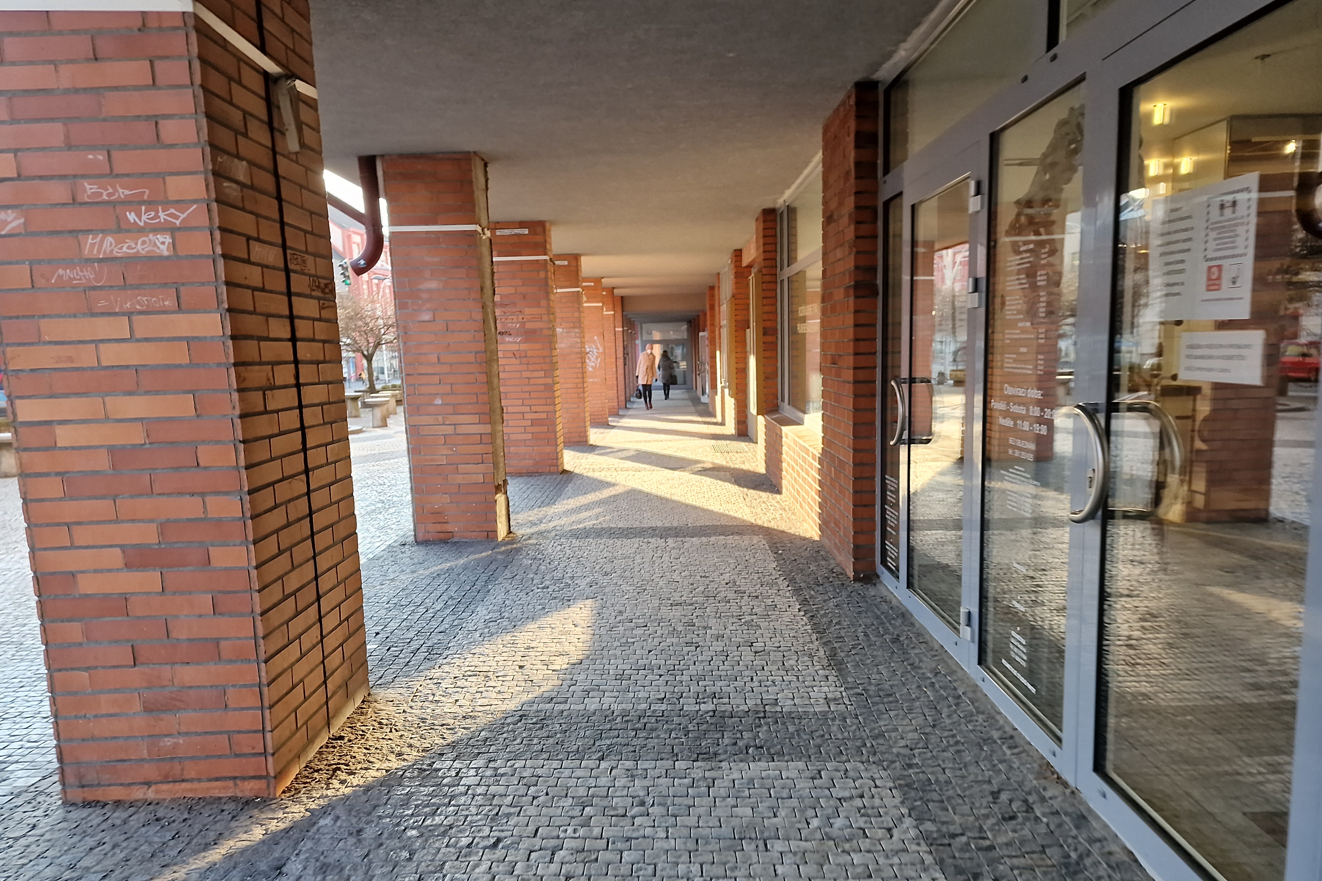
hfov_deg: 73.7
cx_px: 661
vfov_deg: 53.1
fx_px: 881
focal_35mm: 24
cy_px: 478
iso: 64
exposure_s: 1/180
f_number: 1.8
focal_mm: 6.4
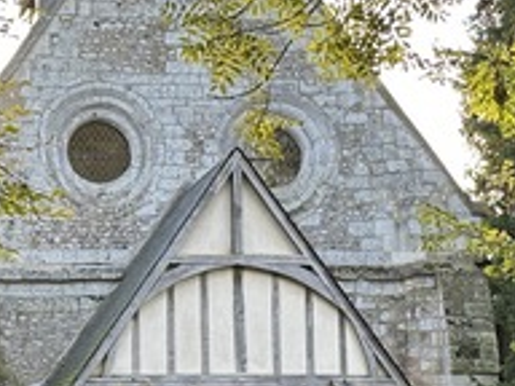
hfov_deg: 13.2
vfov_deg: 9.9
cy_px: 247
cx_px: 193
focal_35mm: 150
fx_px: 2232
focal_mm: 6.86
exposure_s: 1/124
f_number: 1.78
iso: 40
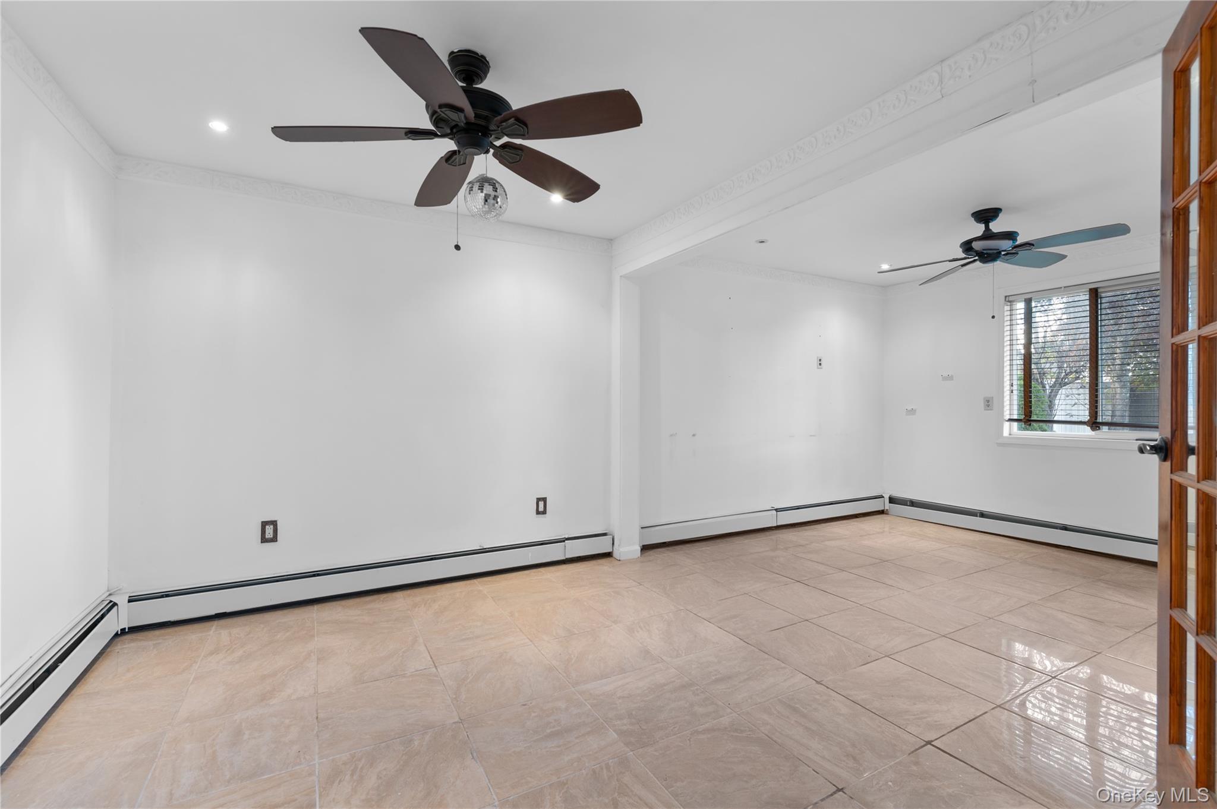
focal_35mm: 15
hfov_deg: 100.4
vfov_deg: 77.2
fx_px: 507
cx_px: 608
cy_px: 404
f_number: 8
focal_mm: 15
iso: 500
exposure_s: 1/4
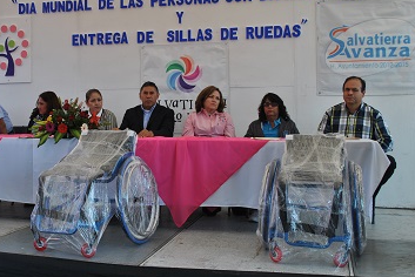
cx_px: 130
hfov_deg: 38.3
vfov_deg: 26.5
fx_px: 588
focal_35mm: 51
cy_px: 113
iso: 100
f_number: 6.3
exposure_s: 1/160
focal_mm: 24
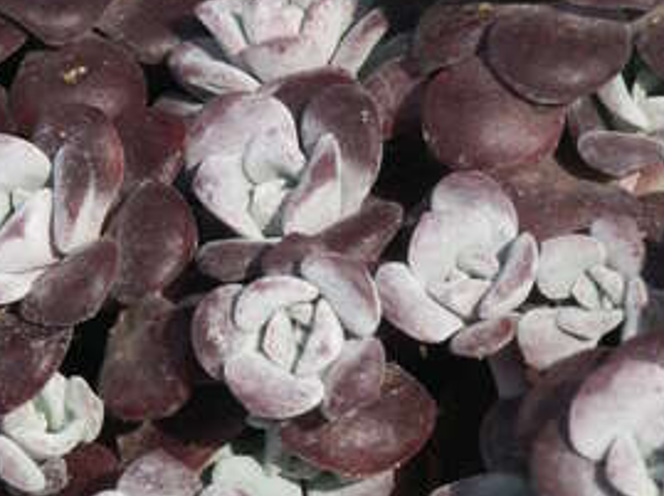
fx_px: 9463
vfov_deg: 3.0
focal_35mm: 494
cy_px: 315
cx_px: 188
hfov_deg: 4.0
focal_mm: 50.48
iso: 100
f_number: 9.5
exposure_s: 1/250
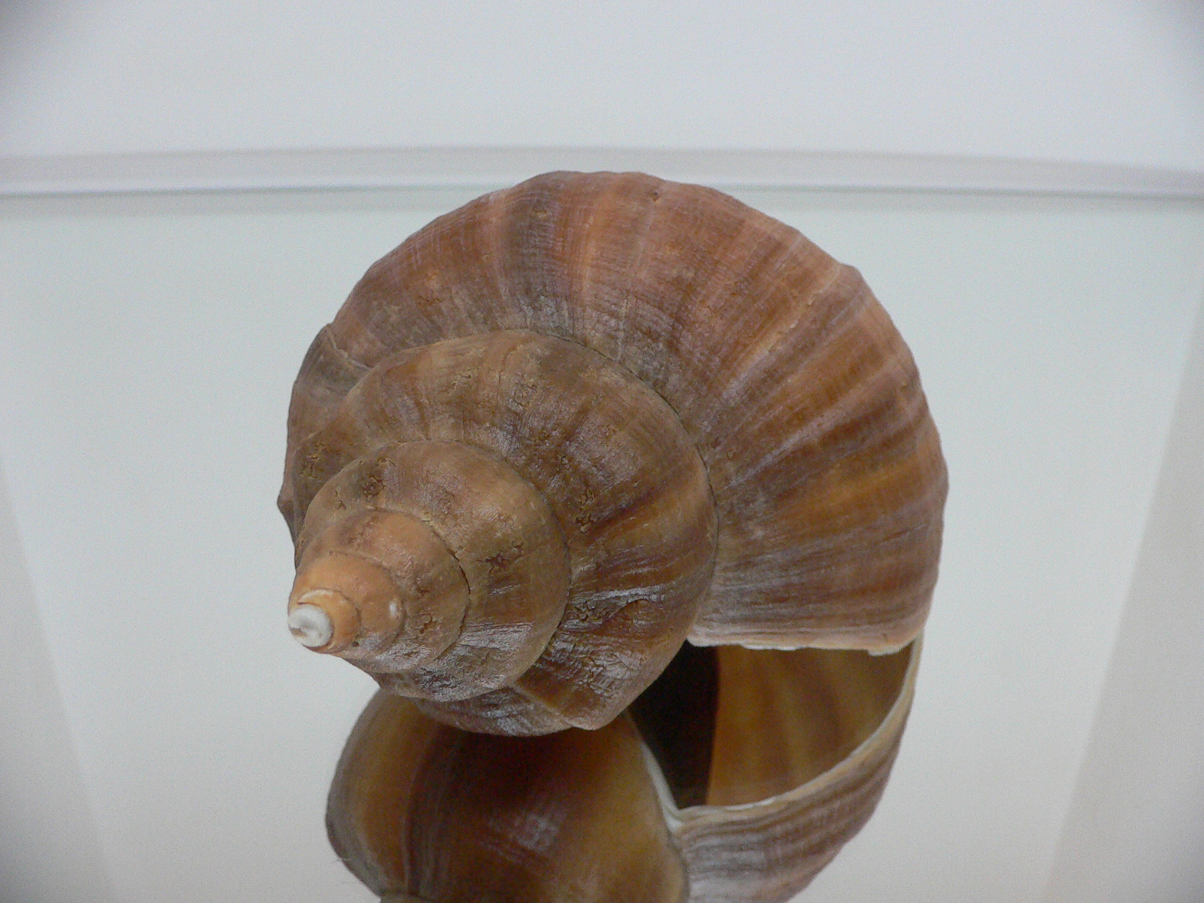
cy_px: 452
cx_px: 602
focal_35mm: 35
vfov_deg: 40.7
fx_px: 1217
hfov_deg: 52.6
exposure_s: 1/50
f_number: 2.8
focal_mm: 4.6
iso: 200
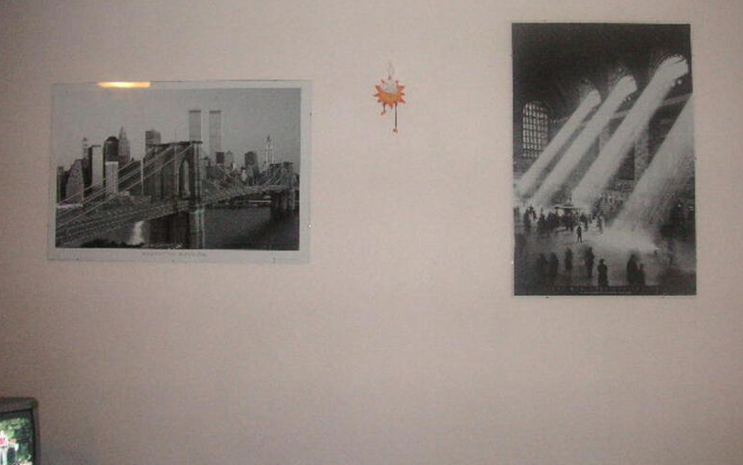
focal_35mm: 40
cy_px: 203
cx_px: 375
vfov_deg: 32.0
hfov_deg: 49.3
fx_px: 810
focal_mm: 6.1
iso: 160
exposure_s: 1/45
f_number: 2.8
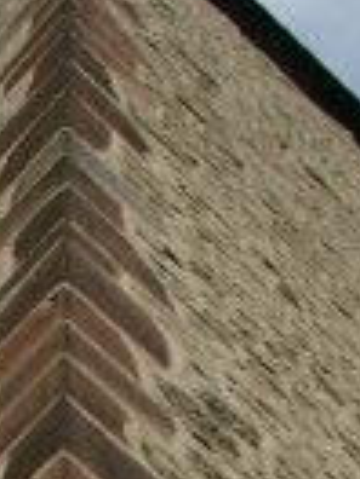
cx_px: 18
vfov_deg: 8.7
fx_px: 2856
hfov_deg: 7.2
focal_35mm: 206
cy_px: 1190
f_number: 5.6
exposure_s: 1/775
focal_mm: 7.13
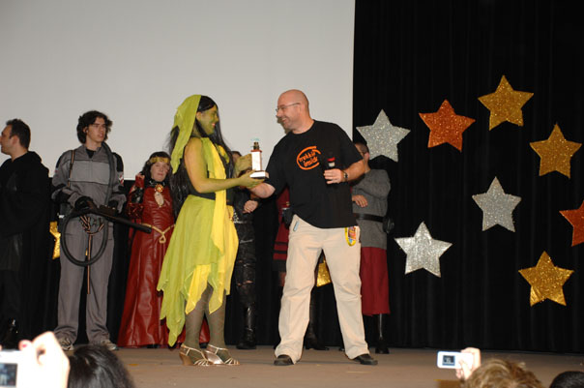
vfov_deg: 17.4
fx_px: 1264
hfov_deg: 26.0
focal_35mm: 78
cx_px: 292
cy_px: 194
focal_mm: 52
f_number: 5
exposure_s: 1/40
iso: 400
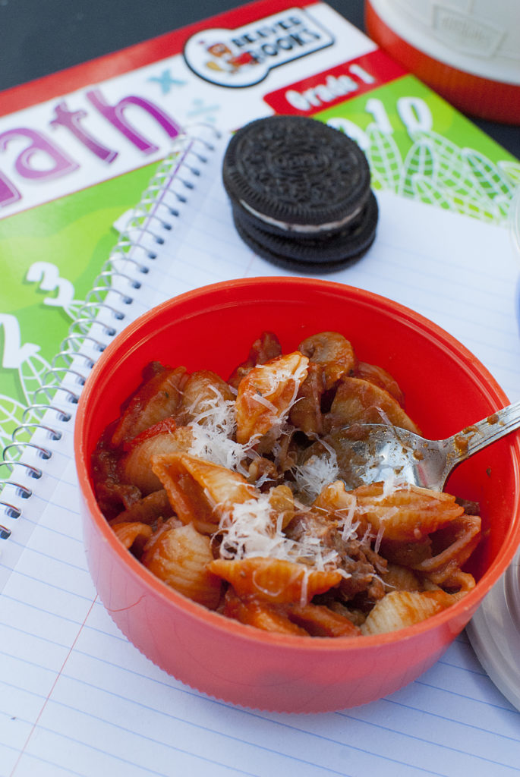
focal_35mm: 52
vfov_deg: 37.8
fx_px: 1135
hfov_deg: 25.8
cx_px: 260
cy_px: 388
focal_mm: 35
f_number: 8
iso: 800
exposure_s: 1/250
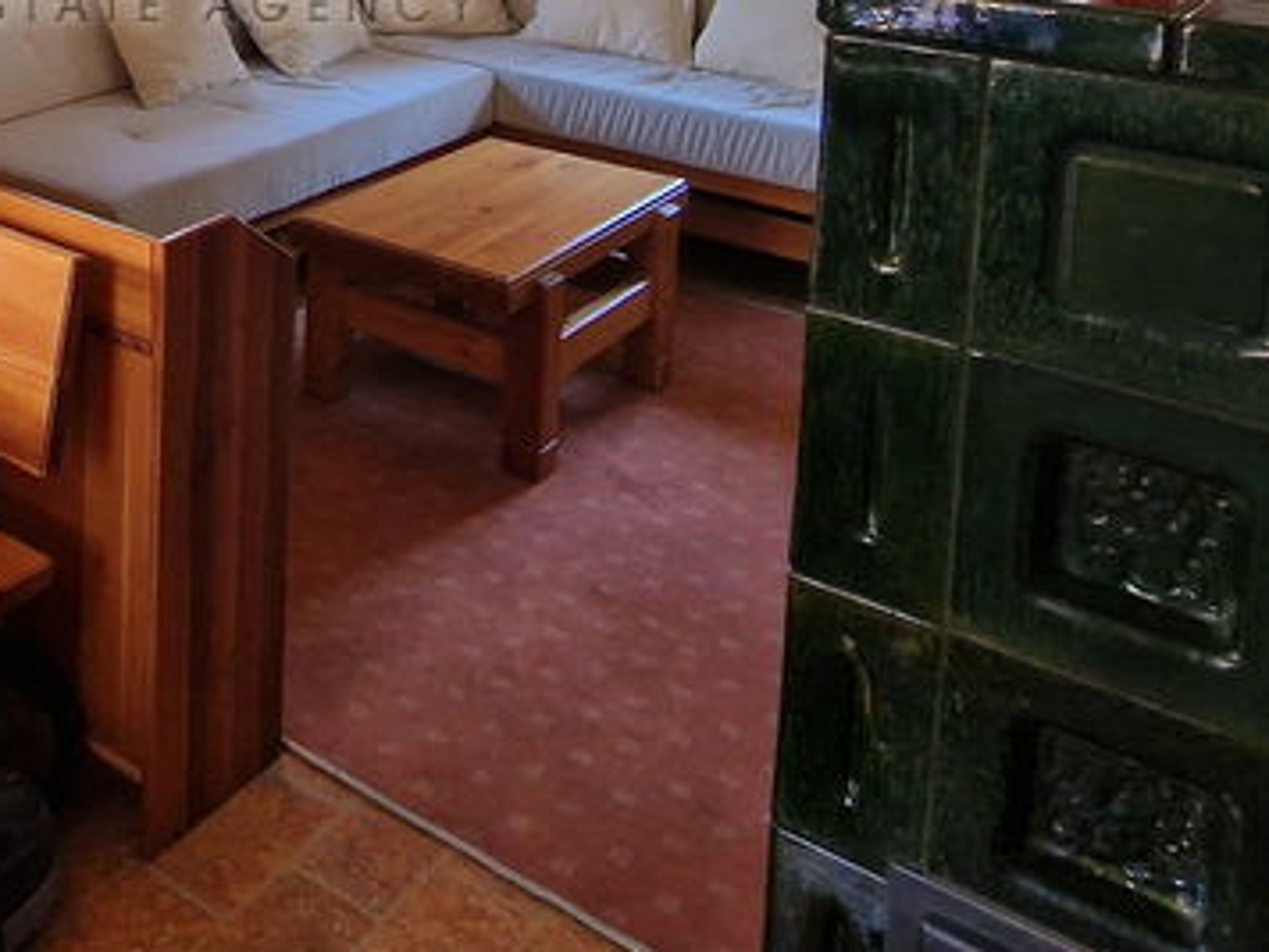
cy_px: -143
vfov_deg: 31.7
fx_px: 1430
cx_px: -30
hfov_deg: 41.0
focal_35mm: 39
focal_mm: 2.2
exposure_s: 1/50
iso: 250
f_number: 2.2
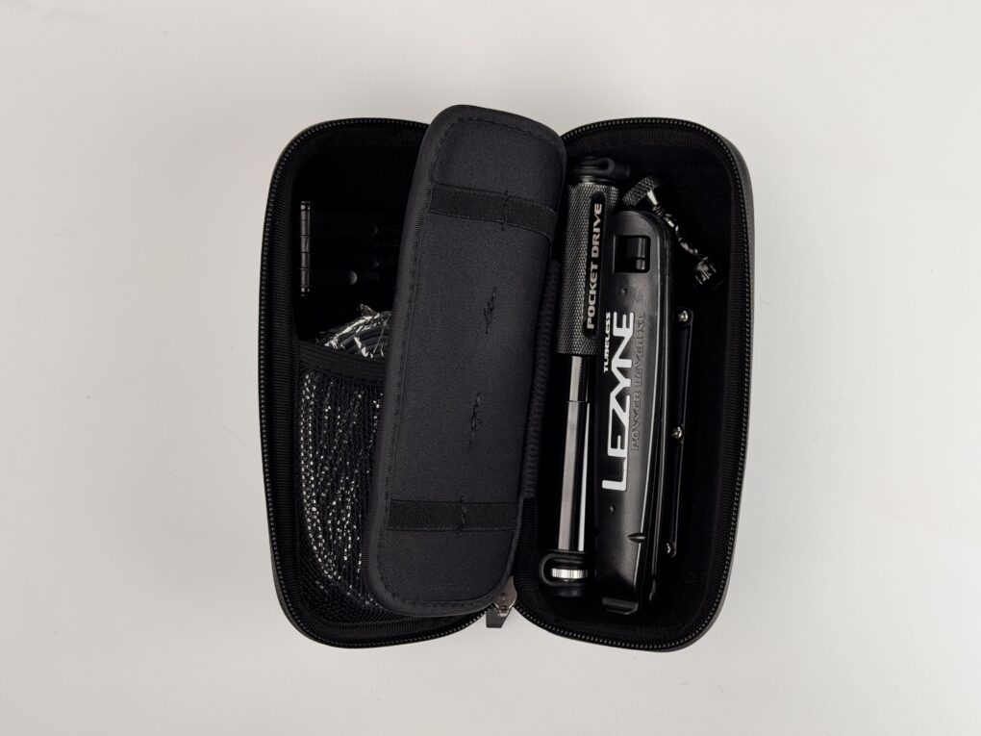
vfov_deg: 30.3
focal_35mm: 48
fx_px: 1360
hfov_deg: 39.7
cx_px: 490
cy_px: 368
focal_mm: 6.76
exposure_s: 1/651
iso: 64
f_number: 1.78
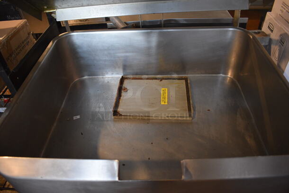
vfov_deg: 48.0
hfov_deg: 67.3
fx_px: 217
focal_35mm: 27
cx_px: 144
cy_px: 96
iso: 1600
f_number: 3.5
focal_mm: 18
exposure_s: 1/125
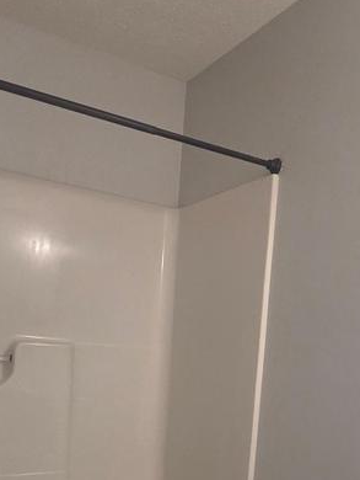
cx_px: 219
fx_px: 499
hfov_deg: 39.5
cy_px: 402
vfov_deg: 47.7
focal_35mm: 36
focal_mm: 2.2
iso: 320
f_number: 2.2
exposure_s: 1/60
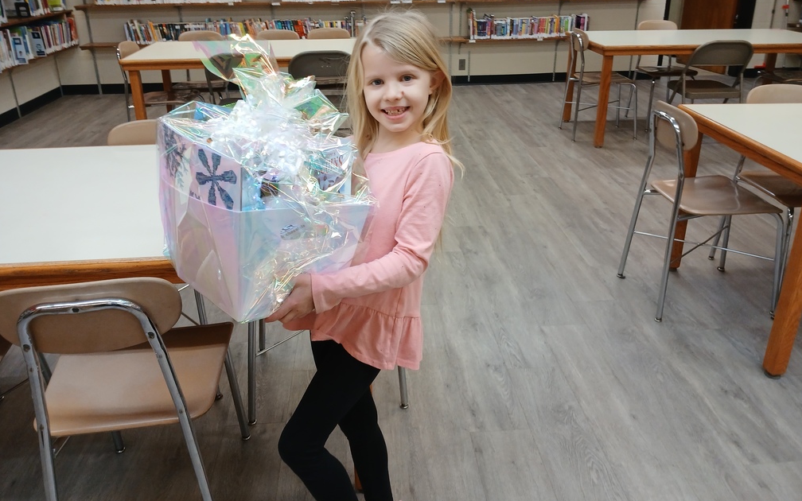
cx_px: 406
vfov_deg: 44.4
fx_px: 612
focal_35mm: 28
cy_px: 207
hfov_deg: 66.5
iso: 160
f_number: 1.8
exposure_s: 1/60
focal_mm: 3.98
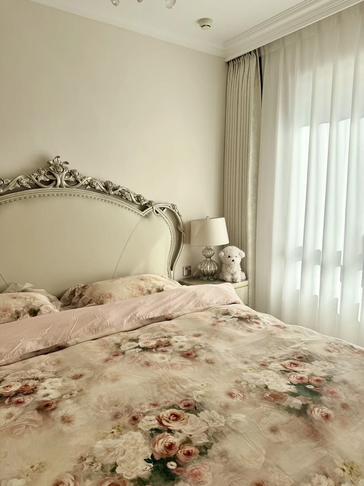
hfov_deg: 56.8
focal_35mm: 24
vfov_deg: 71.6
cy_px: 243
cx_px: 182
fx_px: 336
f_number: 1.78
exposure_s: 1/1314
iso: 100
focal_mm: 6.76
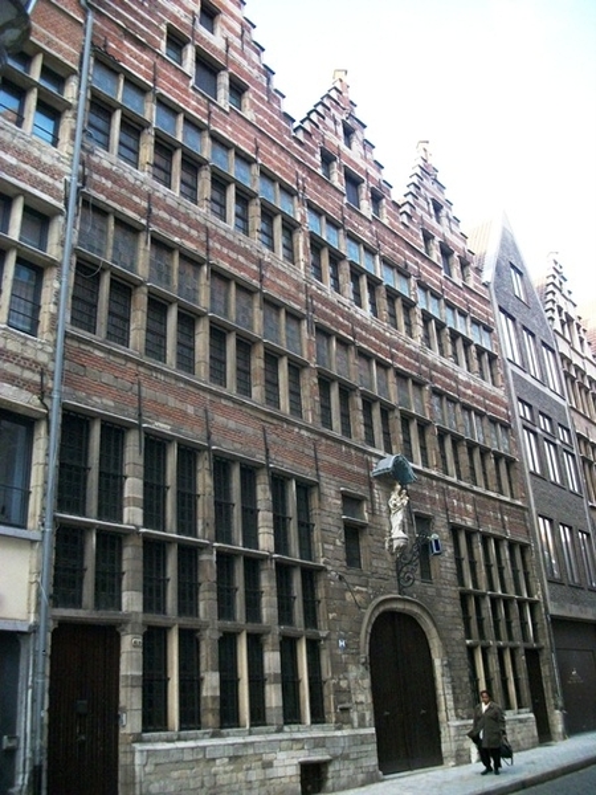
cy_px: 398
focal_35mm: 32
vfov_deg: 56.8
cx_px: 298
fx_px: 735
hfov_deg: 44.2
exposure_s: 1/250
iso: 320
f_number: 2.9
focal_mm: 5.7
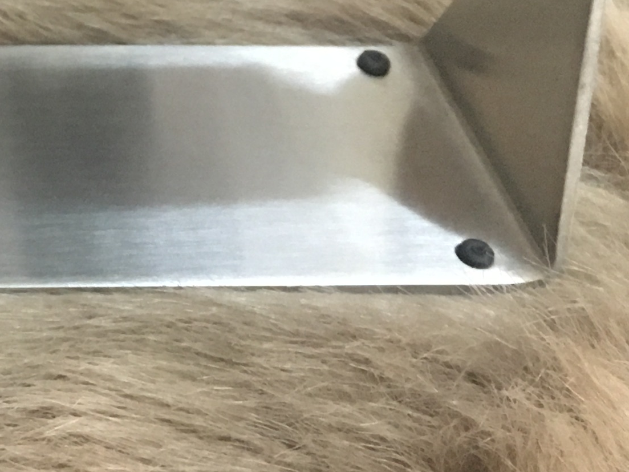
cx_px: -402
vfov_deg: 13.2
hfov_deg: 16.4
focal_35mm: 106
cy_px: -216
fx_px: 1926
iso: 160
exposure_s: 1/8
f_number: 2.2
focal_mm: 4.15
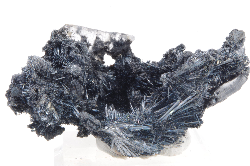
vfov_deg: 17.0
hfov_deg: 25.4
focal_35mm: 80
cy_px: 83
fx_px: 554
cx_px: 129
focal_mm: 50
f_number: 5.6
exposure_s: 1/1.67
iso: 100
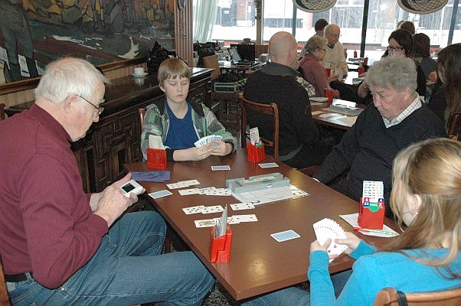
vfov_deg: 35.4
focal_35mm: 38
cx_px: 230
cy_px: 153
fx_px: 480
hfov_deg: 51.3
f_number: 5
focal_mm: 25
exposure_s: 1/60
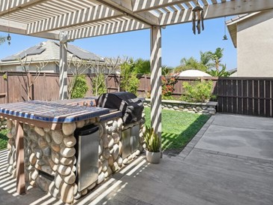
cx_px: 35
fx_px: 213
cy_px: 77
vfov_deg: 50.9
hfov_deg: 57.6
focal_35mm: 27
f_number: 8
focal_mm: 16
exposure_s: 1/750
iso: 400
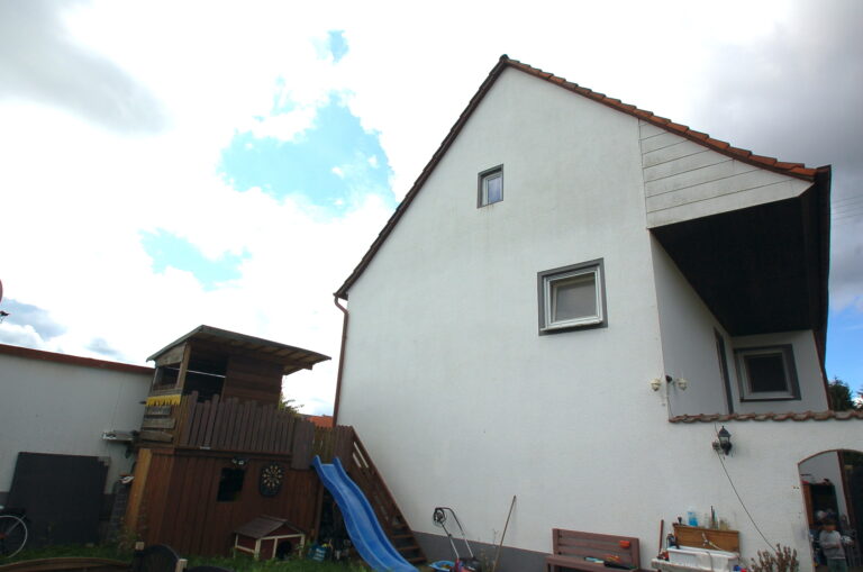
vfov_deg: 63.0
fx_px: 467
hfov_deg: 85.5
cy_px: 286
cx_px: 432
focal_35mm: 20
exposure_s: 1/500
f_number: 11
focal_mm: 13
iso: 200
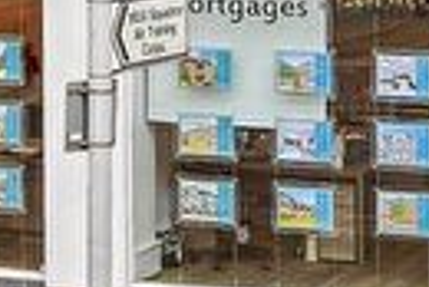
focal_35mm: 151
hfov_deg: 12.7
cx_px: -264
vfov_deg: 8.5
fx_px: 1801
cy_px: -358
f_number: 8
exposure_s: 1/200
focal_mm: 19
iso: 200
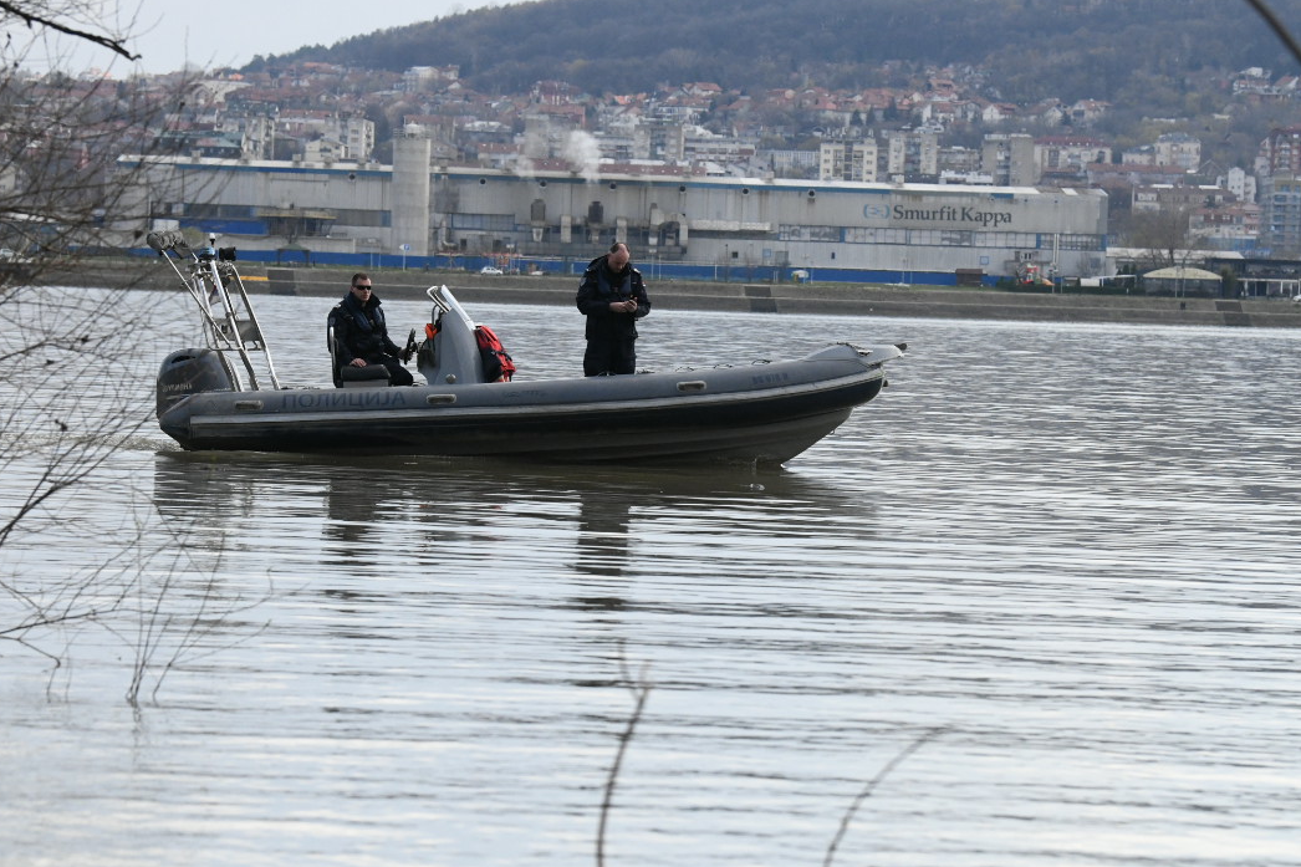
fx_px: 5709
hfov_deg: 13.0
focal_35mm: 158
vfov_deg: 8.7
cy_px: 567
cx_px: 710
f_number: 5
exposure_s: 1/8000
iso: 2500
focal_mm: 102
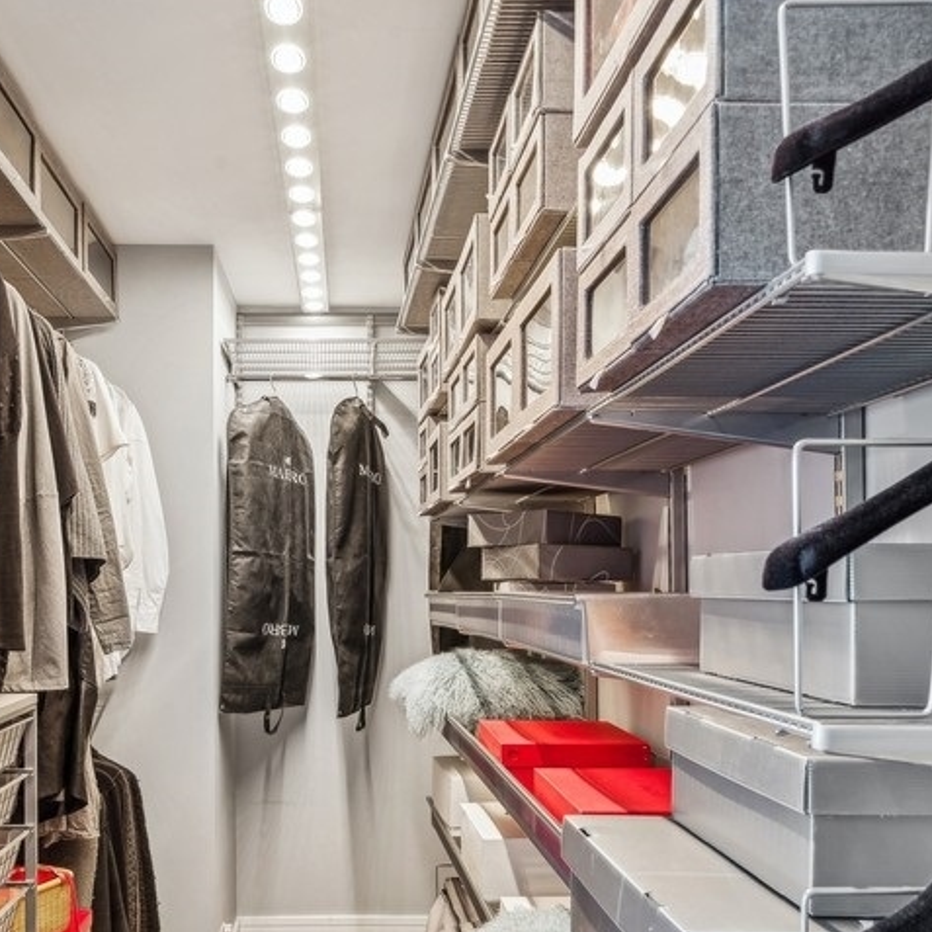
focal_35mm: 32
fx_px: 975
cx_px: 348
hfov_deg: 50.6
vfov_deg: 50.6
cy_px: 580
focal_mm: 20
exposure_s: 1.3
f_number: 8
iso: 200
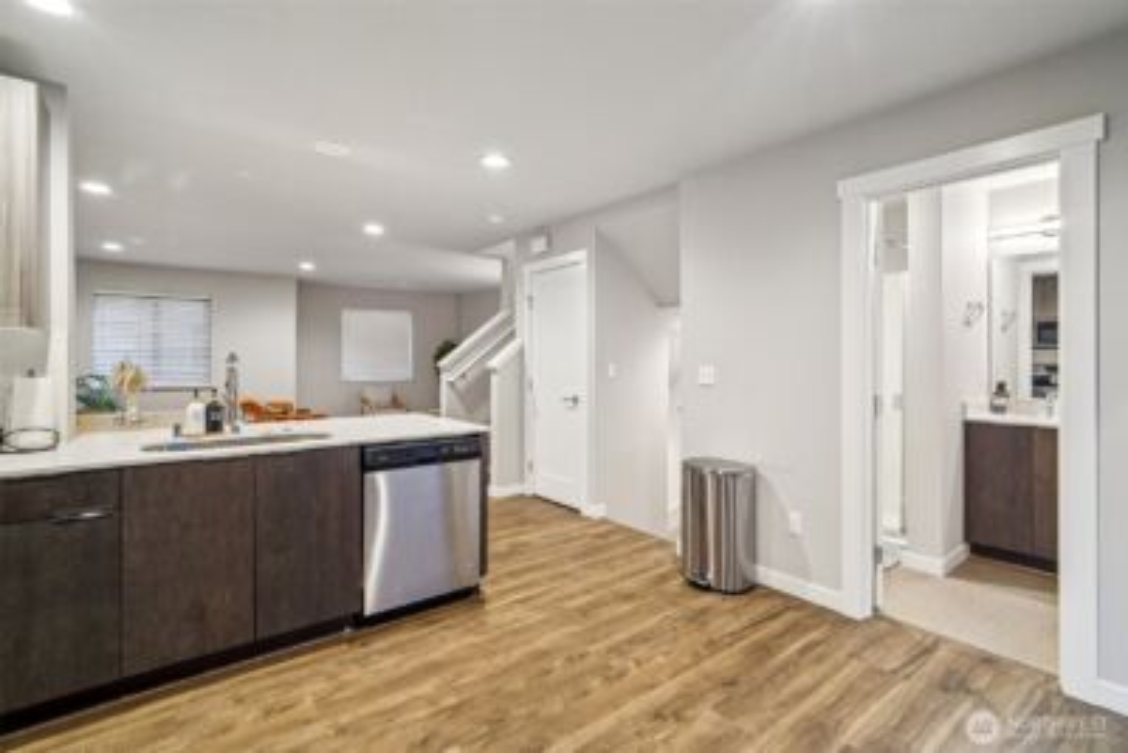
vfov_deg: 73.8
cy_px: 376
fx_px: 501
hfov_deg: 96.7
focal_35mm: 16
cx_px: 564
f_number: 8
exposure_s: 1/10
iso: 1600
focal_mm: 16
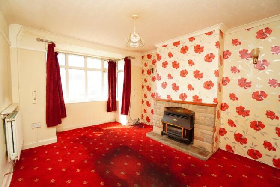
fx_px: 117
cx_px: 140
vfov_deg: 77.4
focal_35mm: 15
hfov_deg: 100.4
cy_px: 94
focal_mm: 10
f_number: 4
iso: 400
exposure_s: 1/160
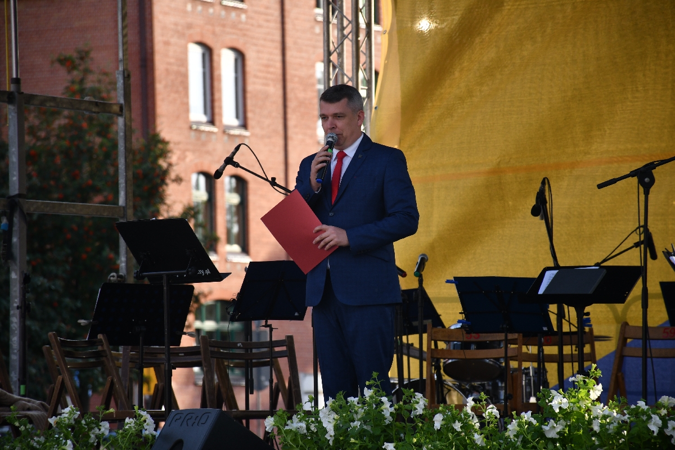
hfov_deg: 9.8
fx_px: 3937
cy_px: 225
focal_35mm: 210
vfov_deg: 6.5
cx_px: 338
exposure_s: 1/400
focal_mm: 140
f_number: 5.6
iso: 320
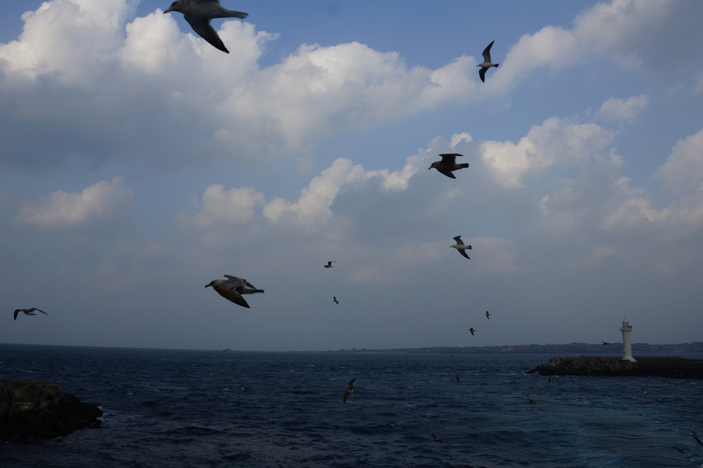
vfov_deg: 40.9
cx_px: 306
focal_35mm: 32
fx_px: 625
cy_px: 183
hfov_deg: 58.5
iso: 100
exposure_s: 1/160
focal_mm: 16
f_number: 13
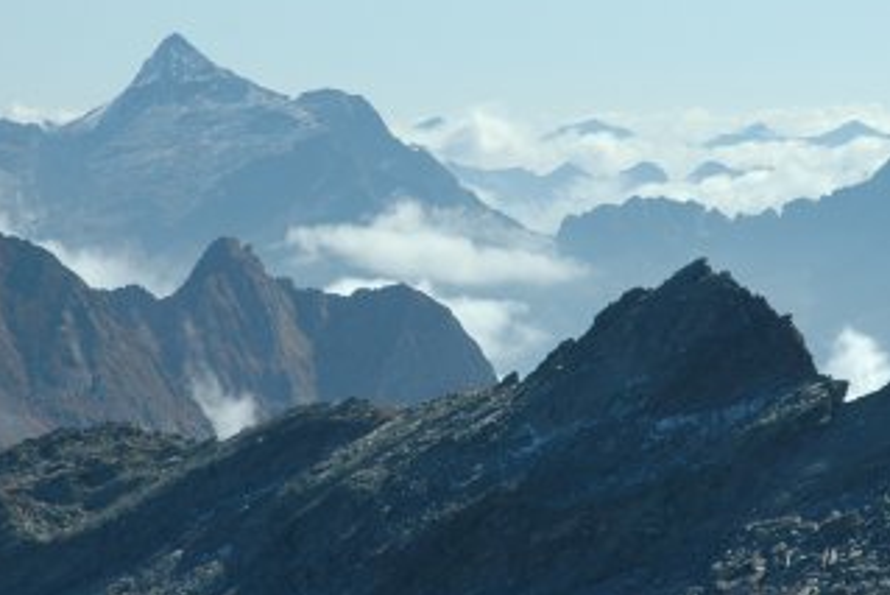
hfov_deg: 8.7
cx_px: 619
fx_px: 5862
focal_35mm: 237
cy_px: 240
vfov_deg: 5.8
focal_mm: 70
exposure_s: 1/400
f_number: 10
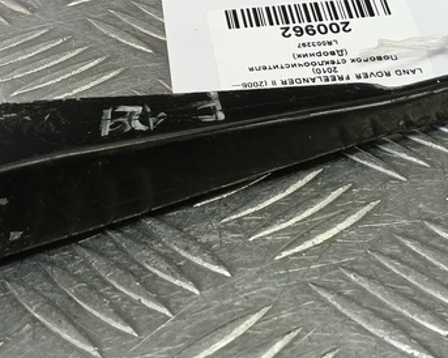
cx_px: 199
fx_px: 888
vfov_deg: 22.6
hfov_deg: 28.3
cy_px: 93
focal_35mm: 67
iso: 119
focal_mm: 4.11
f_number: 1.6
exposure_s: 1/50
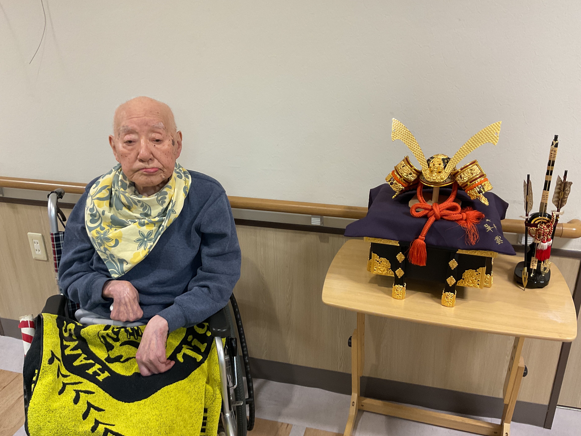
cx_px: 302
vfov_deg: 45.4
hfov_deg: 58.3
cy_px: 217
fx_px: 520
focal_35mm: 31
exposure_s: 1/60
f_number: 1.8
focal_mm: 3
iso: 100
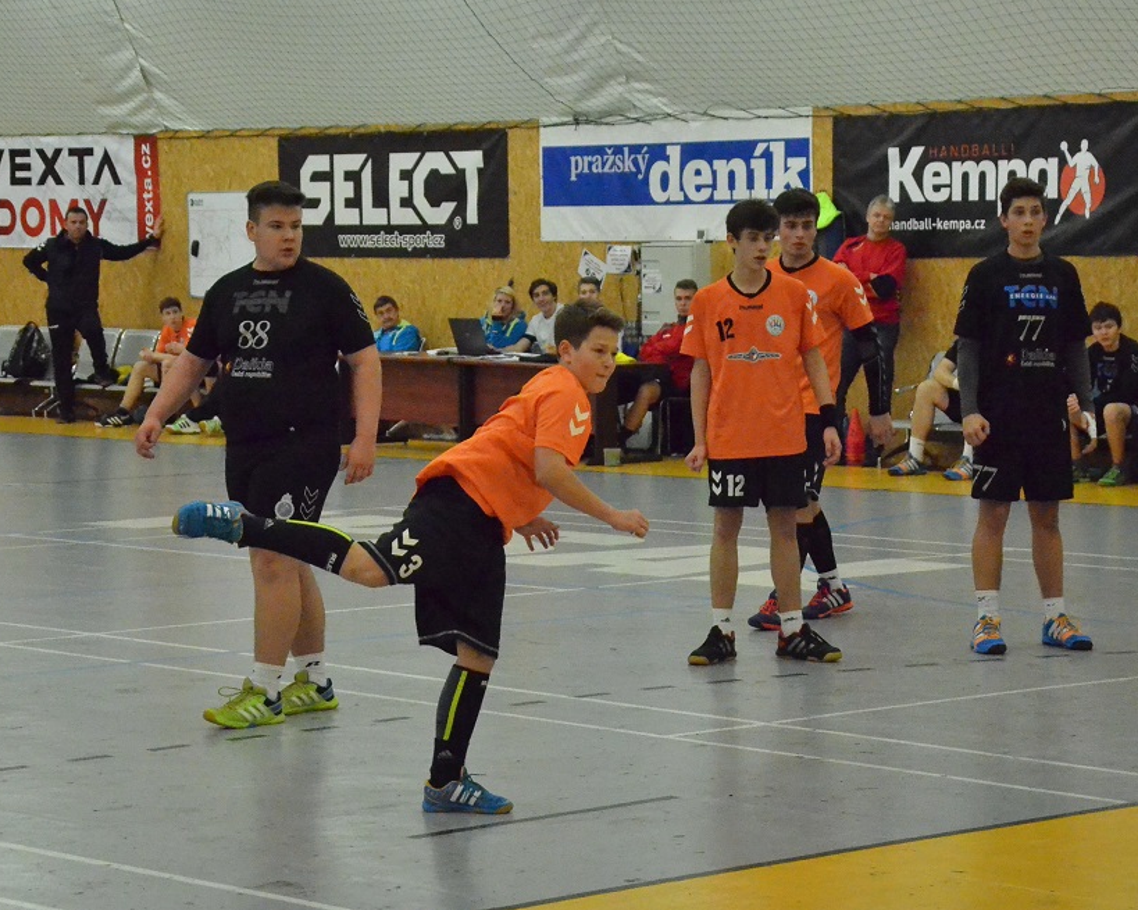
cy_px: 438
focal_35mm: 107
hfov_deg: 17.9
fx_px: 3603
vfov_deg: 14.4
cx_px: 616
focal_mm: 52
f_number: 5.6
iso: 6400
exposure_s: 1/1000
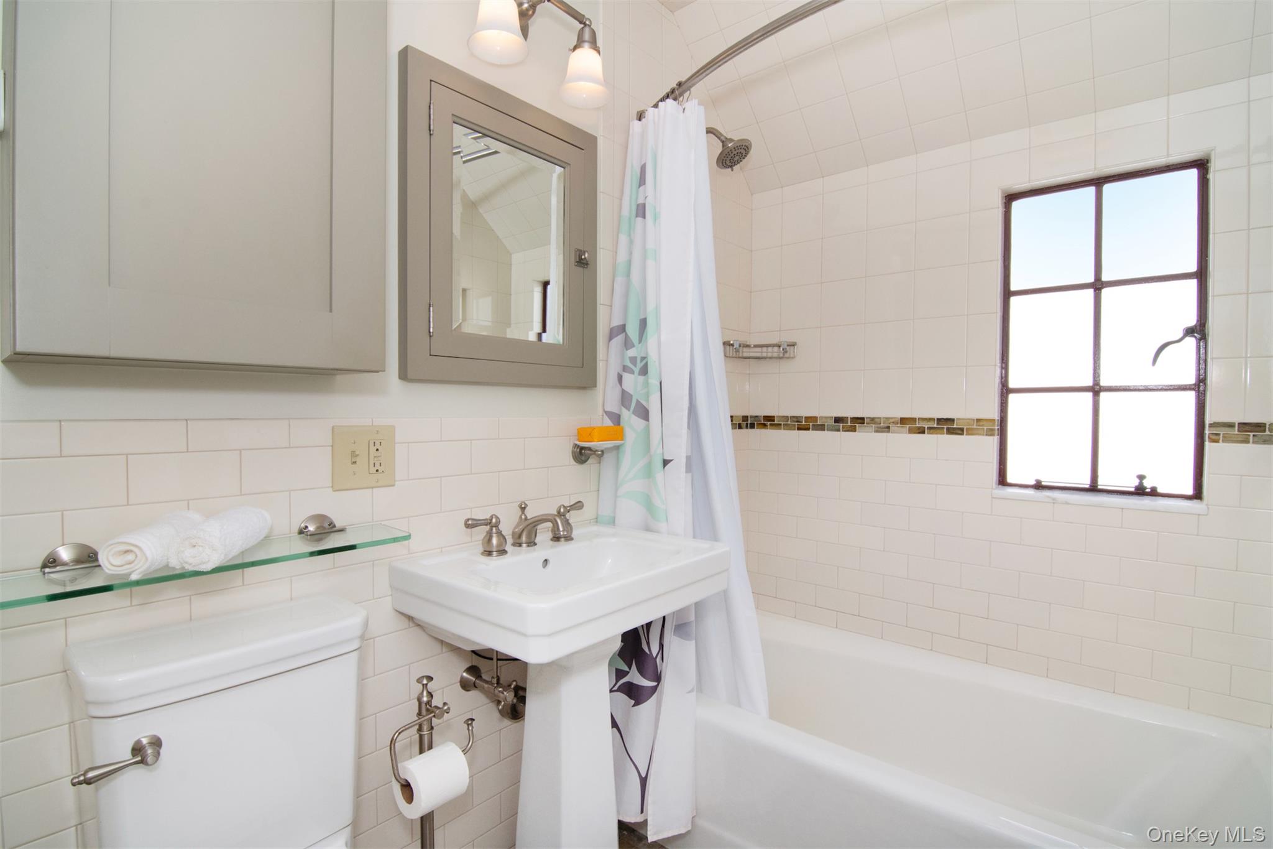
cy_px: 424
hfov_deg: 95.0
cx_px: 636
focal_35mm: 16
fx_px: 583
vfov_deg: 72.0
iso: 640
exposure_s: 1/125
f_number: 11
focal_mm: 11
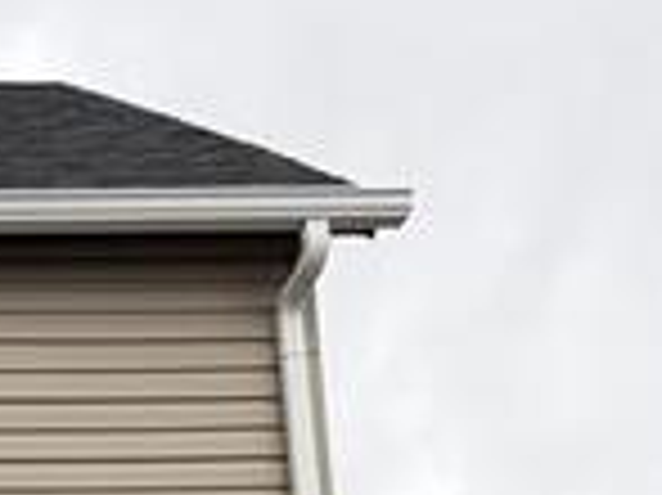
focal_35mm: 131
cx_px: -1009
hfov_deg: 11.8
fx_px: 2503
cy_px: 1120
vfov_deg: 10.1
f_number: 1.78
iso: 64
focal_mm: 6.76
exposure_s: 1/129
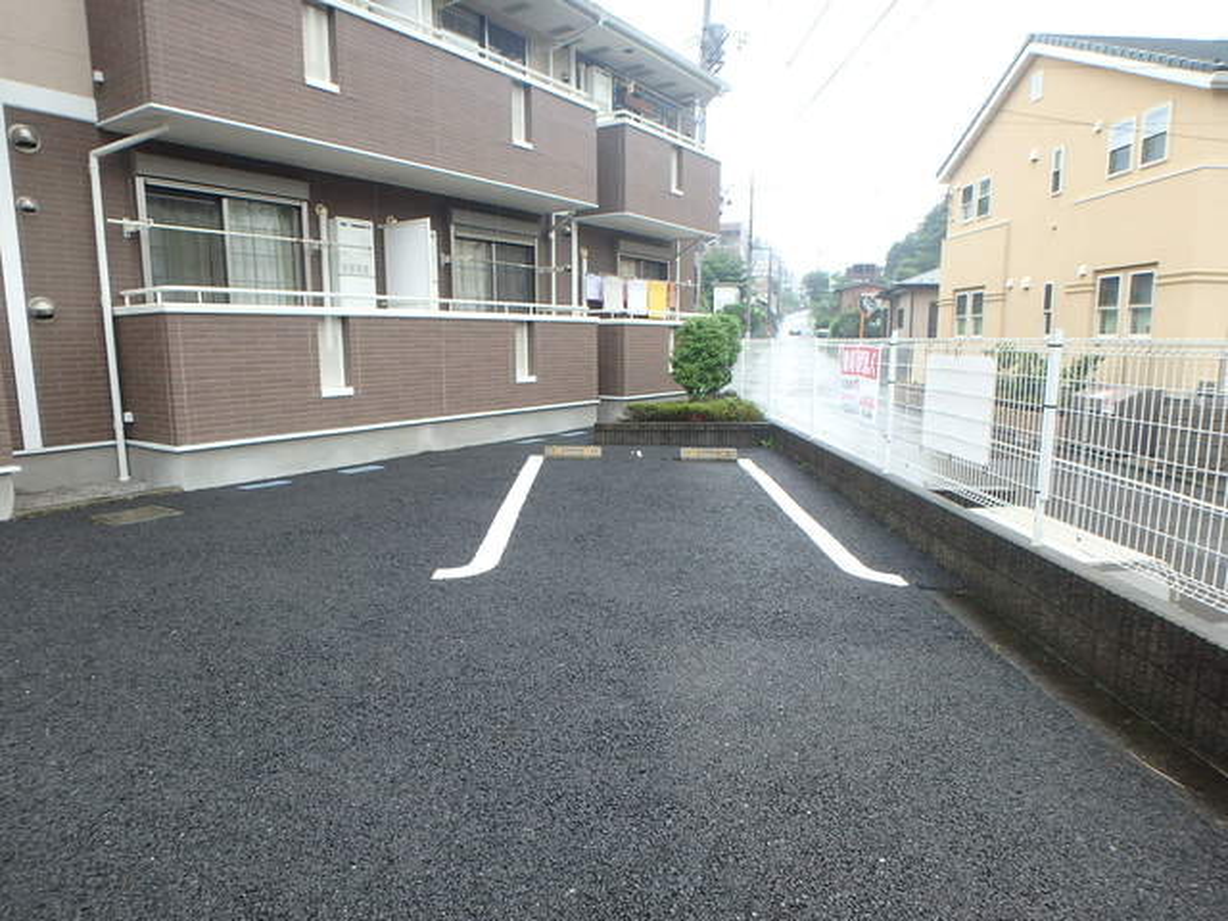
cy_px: 460
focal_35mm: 21
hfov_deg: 79.0
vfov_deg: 63.4
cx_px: 614
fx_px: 745
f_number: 3.5
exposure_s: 1/60
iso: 125
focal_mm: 3.7
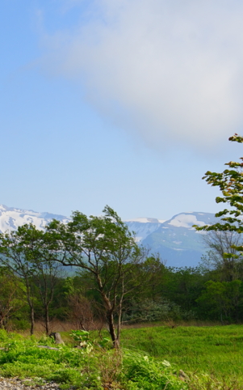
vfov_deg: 31.1
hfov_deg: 18.4
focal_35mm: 66
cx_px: -69
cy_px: 187
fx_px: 700
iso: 100
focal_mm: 26
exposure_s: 1/125
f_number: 11
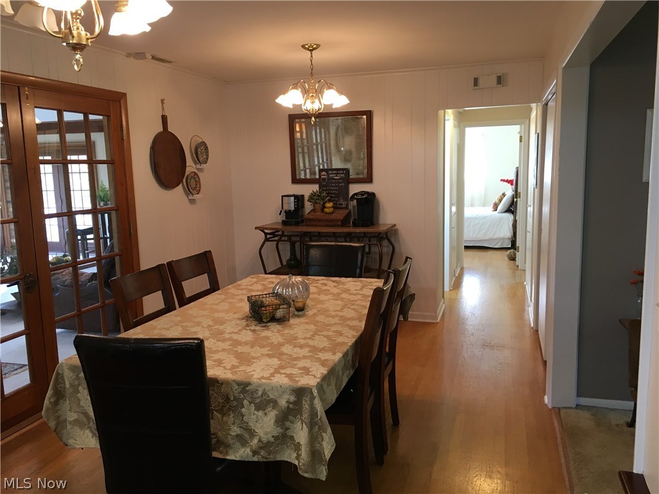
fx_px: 552
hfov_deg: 61.7
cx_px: 330
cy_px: 247
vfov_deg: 48.2
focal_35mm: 29
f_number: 2.2
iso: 80
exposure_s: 1/30
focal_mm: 4.15
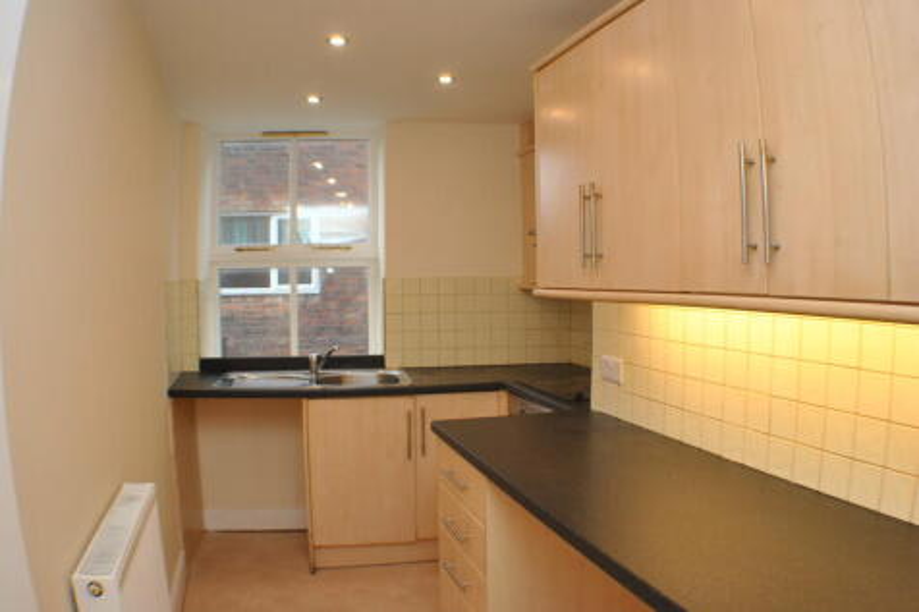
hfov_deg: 49.6
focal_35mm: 39
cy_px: 306
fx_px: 995
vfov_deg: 34.2
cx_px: 460
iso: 200
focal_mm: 26
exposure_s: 1/60
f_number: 4.2
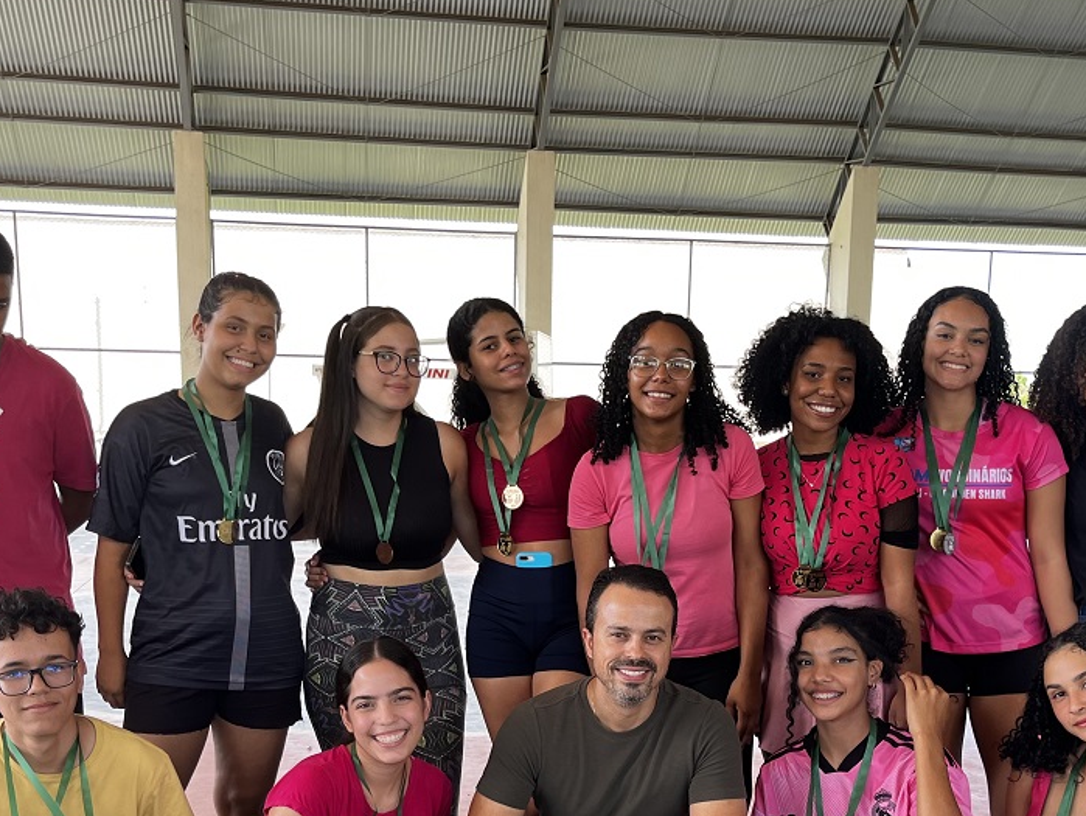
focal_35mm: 45
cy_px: 689
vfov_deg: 31.1
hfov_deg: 42.0
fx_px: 1413
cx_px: 570
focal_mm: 5.1
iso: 40
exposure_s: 1/138
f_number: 1.6
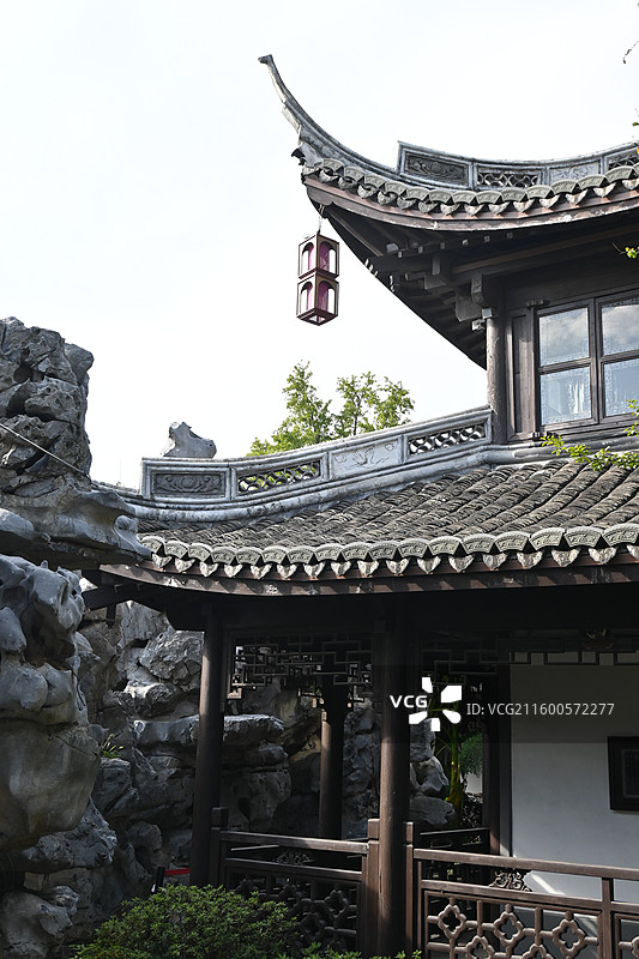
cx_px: 320
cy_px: 480
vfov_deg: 49.6
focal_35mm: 39
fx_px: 1039
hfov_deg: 34.2
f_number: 5.6
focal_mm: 26
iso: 110
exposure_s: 1/250
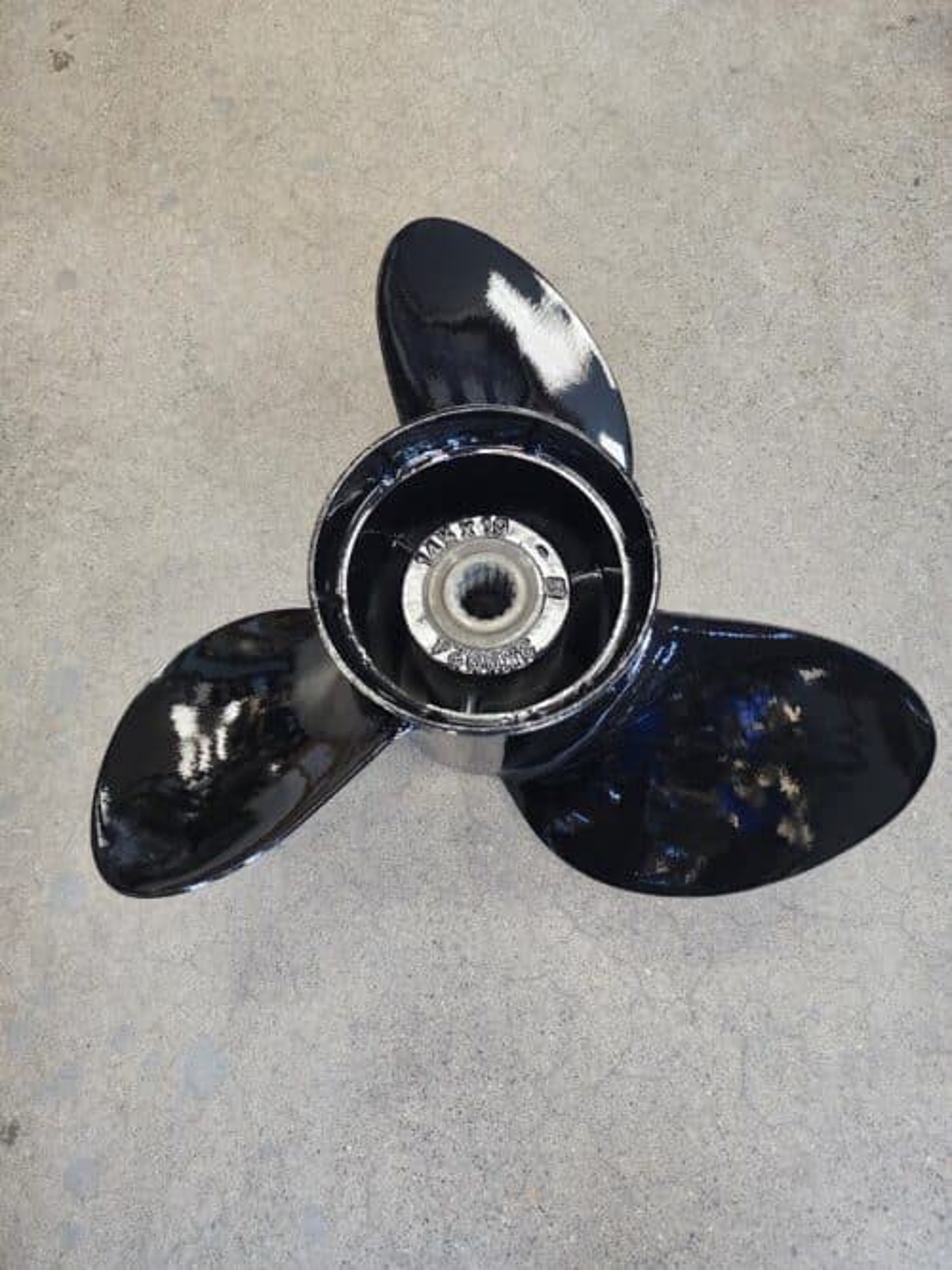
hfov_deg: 58.9
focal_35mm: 23
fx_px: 844
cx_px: 476
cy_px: 635
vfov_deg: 73.9
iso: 800
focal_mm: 6.4
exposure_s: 1/120
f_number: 1.8
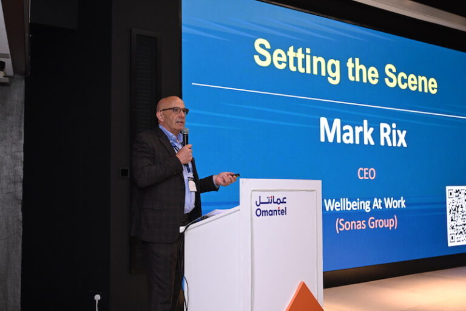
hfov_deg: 48.5
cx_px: 233
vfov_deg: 33.4
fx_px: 518
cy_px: 156
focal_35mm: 40
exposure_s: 1/200
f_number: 4
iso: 1600
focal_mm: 40
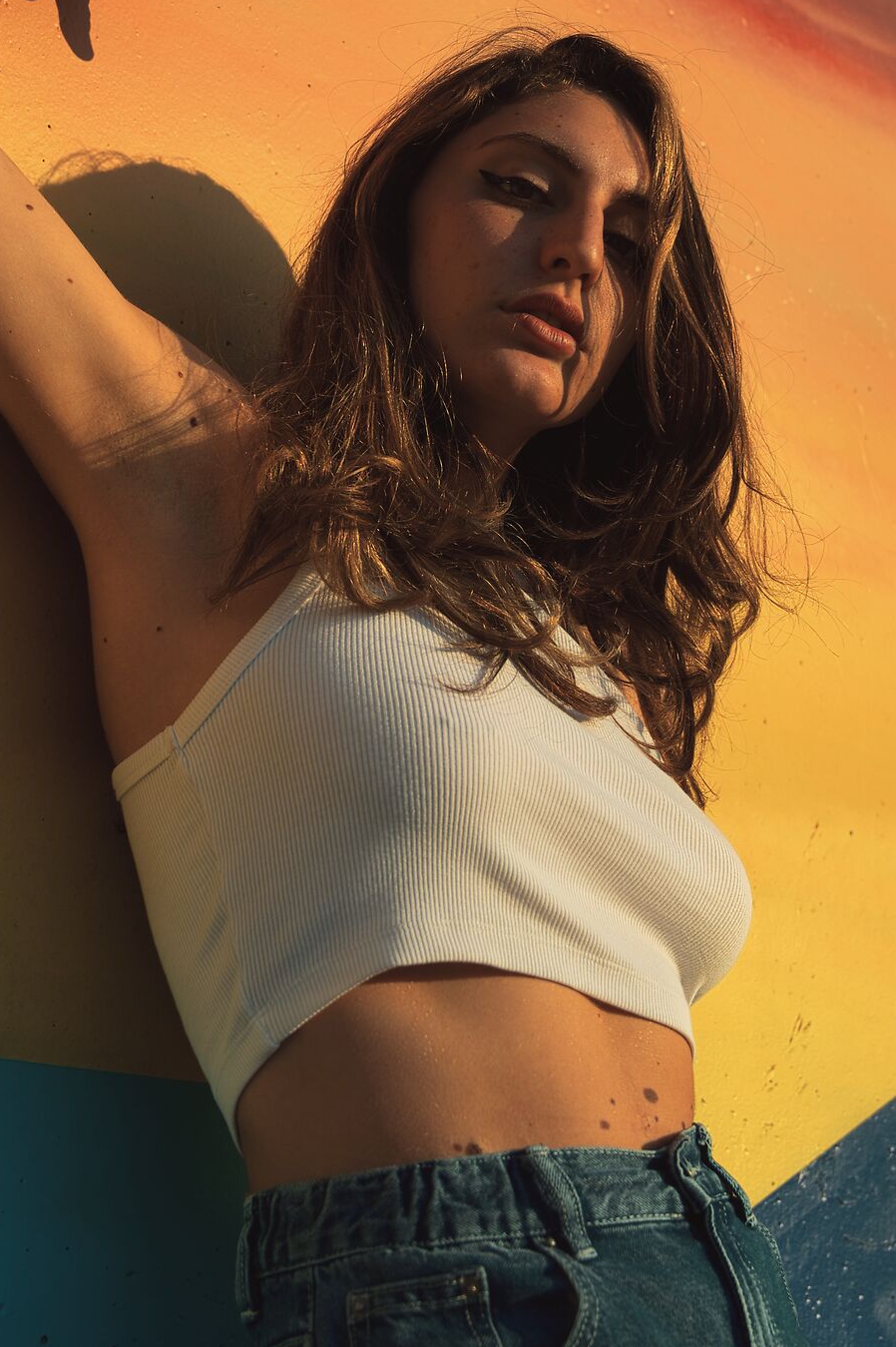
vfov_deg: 31.4
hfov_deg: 21.2
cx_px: 338
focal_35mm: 64
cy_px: 552
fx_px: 2393
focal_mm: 36
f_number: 4.5
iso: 50
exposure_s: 1/800
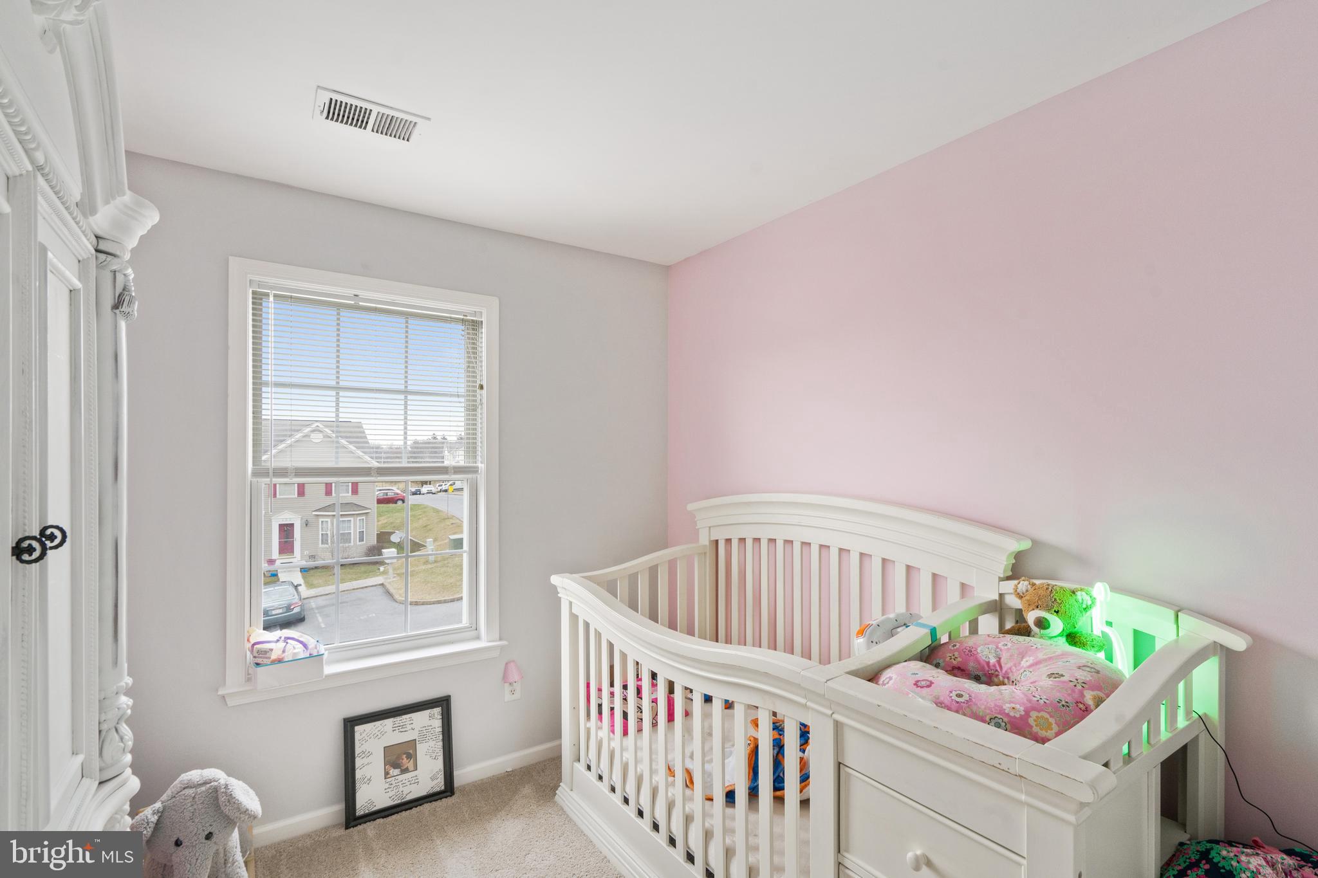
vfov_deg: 73.7
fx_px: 586
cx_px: 659
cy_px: 439
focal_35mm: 16
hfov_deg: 96.7
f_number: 9
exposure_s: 1/8
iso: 800
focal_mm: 16
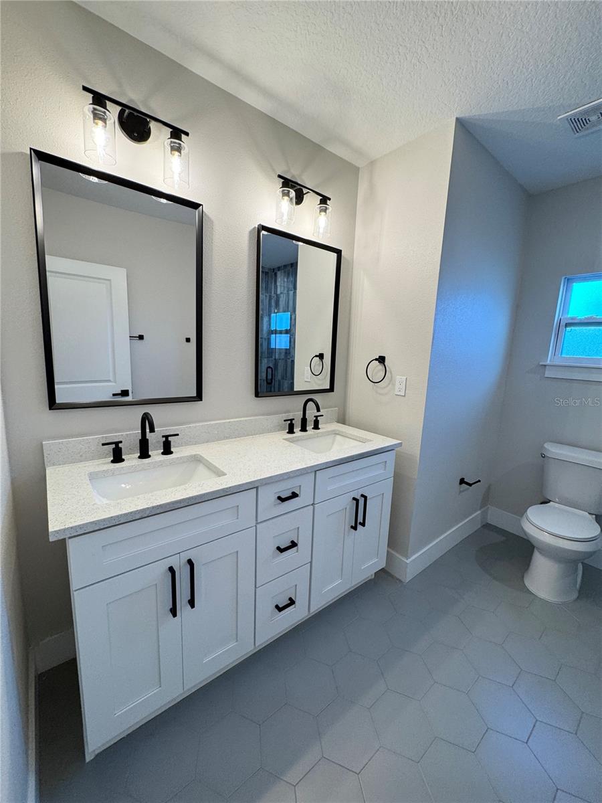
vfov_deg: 102.1
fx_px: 325
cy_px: 402
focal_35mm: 14
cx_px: 301
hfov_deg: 85.7
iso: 125
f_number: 2.2
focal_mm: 2.22
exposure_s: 1/120
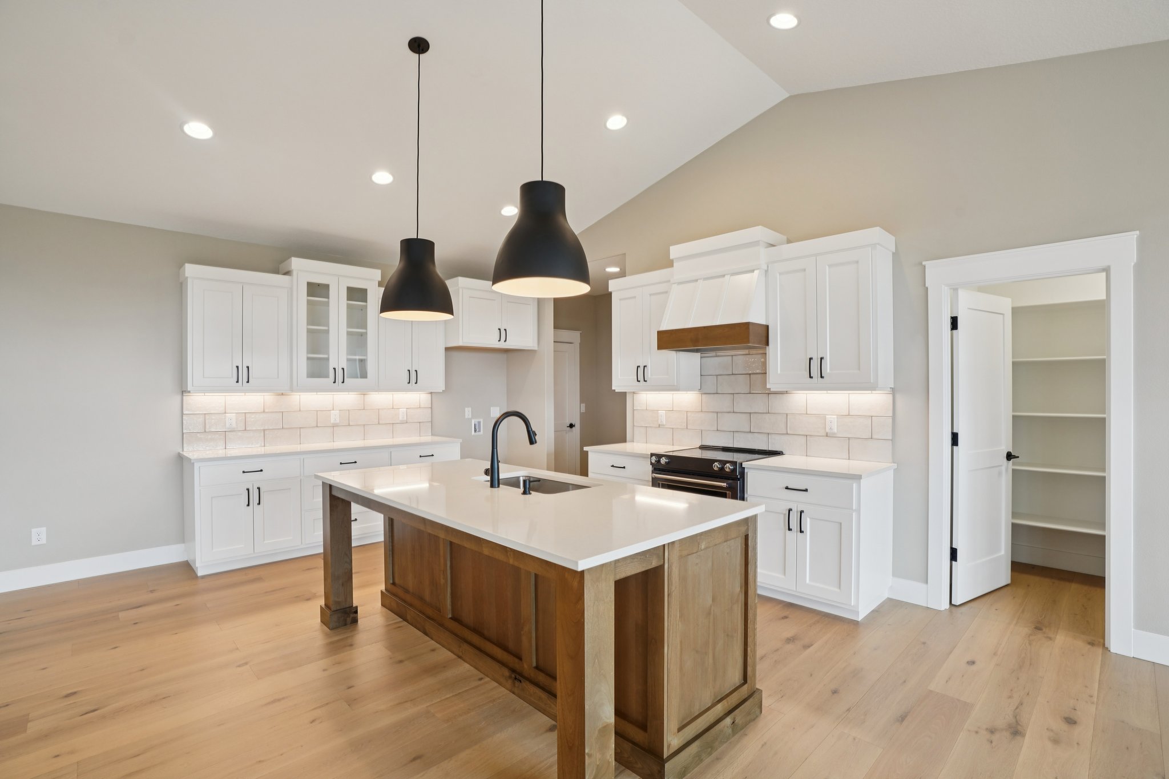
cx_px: 584
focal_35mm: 16
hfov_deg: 96.7
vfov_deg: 73.7
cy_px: 390
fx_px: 519
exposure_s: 1/30
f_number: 8
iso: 400
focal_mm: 16
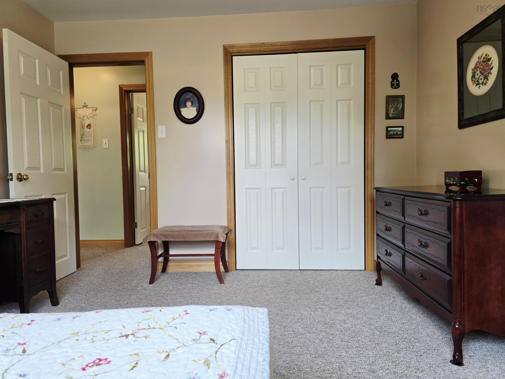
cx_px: 252
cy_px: 190
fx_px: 336
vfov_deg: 58.9
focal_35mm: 23
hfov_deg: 73.9
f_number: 1.7
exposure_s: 1/120
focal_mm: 6.3
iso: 50
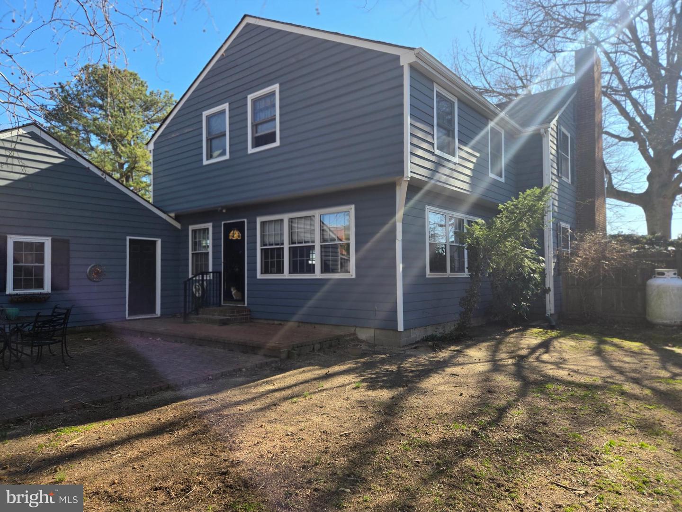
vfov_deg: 58.9
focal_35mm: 23
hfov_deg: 73.9
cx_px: 341
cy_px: 256
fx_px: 453
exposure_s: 1/2000
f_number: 1.8
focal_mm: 5.4
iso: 80
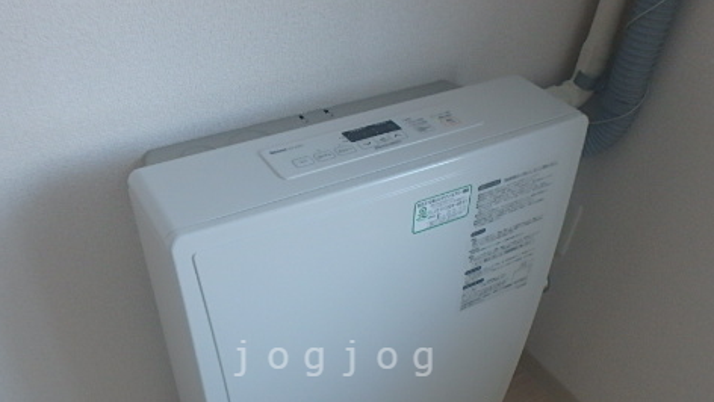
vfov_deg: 35.7
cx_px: 337
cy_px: 358
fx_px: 587
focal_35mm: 31
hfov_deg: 62.6
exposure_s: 1/30
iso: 200
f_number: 3.5
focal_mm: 3.7
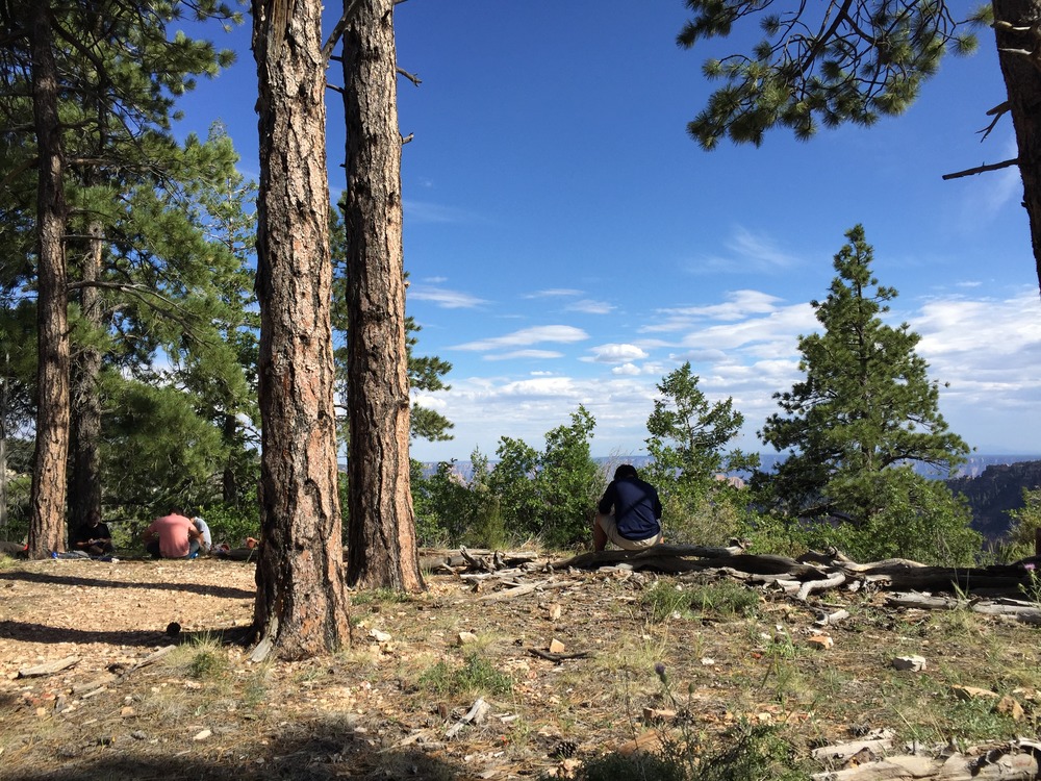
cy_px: 390
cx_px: 520
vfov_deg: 48.2
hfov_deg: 61.7
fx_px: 872
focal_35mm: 29
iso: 32
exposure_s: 1/1980
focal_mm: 4.15
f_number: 2.2
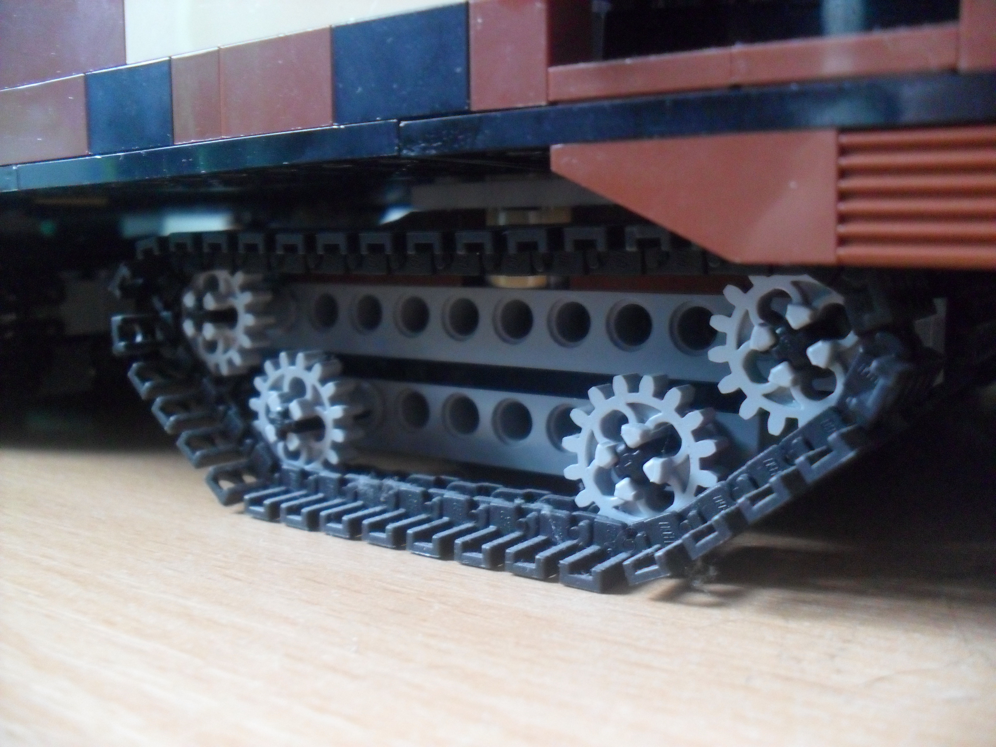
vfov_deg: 40.7
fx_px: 1007
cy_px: 374
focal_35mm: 35
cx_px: 498
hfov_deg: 52.6
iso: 400
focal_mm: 6.3
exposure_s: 1/15
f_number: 3
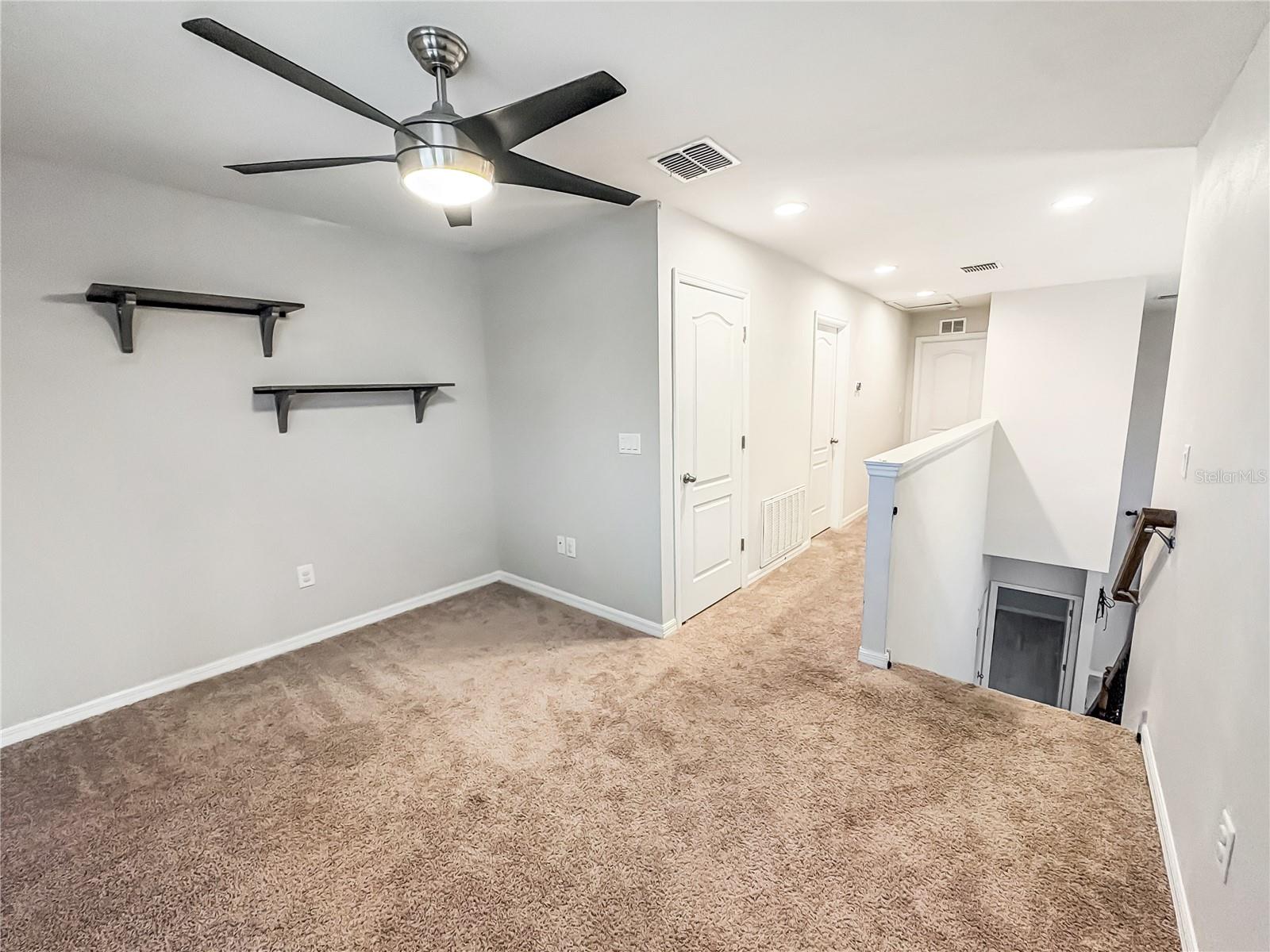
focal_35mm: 14
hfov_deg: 102.1
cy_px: 476
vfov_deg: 85.7
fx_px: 514
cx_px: 635
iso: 320
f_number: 2.2
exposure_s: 1/60
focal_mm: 2.22
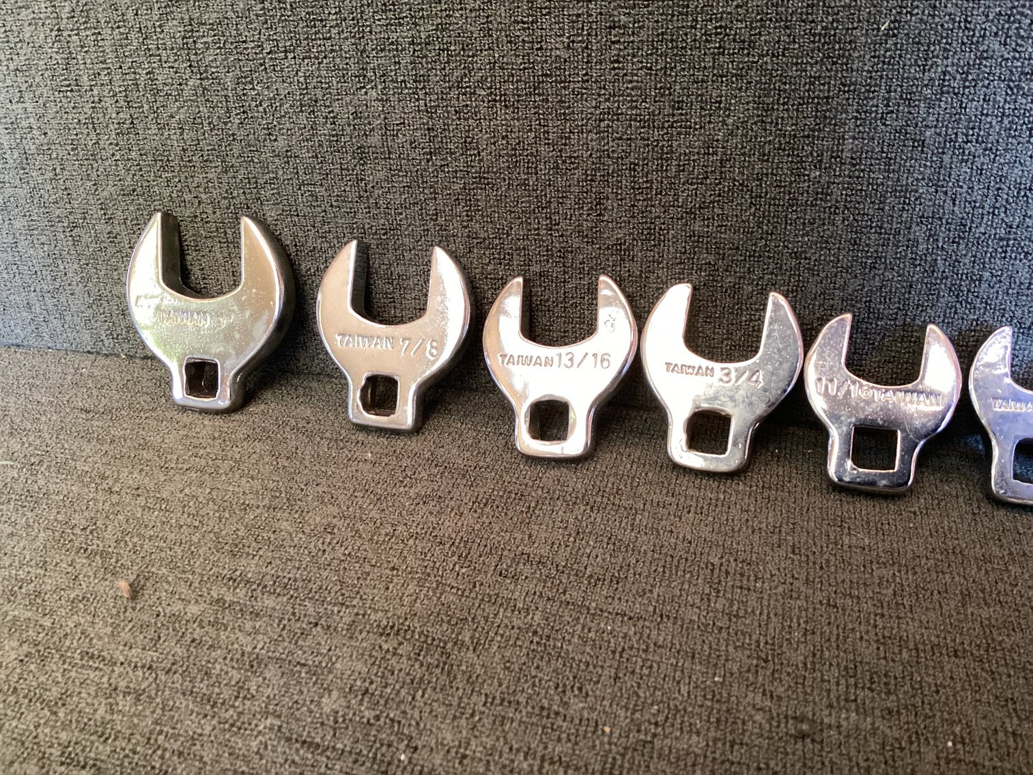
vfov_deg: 45.4
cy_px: 388
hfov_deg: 58.3
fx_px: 925
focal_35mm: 31
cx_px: 516
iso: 320
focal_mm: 3.3
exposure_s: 1/33
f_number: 2.4
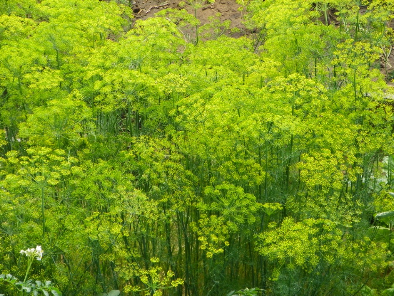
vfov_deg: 7.0
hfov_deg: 9.3
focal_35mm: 212
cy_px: 148
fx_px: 2413
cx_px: 197
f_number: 4.5
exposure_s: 1/125
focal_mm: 37.7
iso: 64
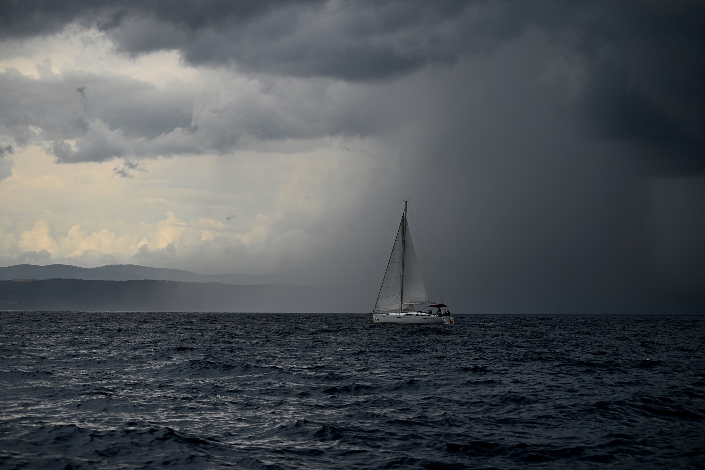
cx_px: 352
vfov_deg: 17.5
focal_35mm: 78
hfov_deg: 26.0
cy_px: 235
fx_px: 1528
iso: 110
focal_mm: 78
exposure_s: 1/500
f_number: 5.6
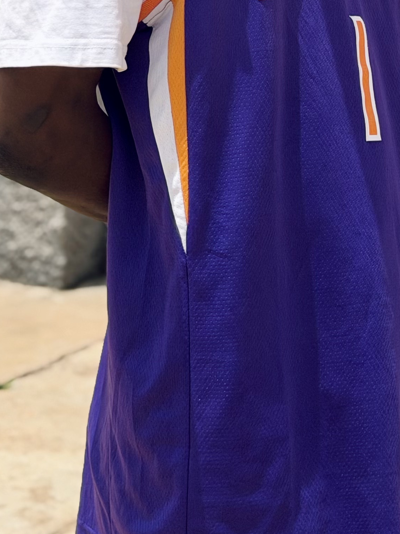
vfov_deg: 14.8
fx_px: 1972
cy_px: -148
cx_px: 310
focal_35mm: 128
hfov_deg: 11.5
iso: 64
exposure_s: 1/4878
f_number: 1.78
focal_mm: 6.76
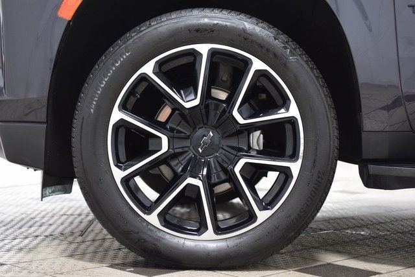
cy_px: 138
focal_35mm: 69
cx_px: 208
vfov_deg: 19.7
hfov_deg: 29.2
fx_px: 796
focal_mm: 46
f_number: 3.2
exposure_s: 1/60
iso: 1600
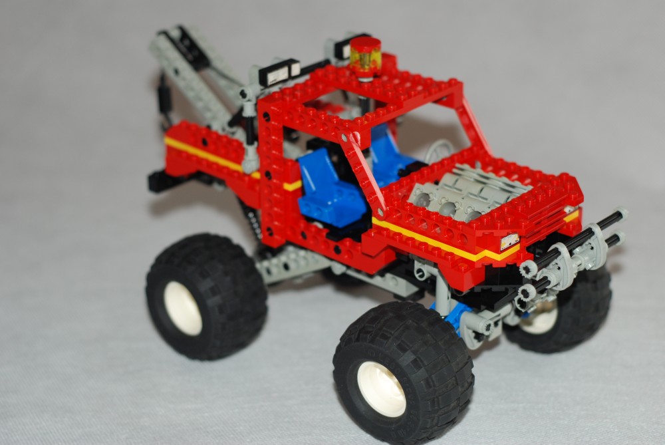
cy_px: 222
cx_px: 332
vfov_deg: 18.2
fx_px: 1387
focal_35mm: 75
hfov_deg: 27.0
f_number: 2.8
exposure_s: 1/60
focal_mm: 50
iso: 200
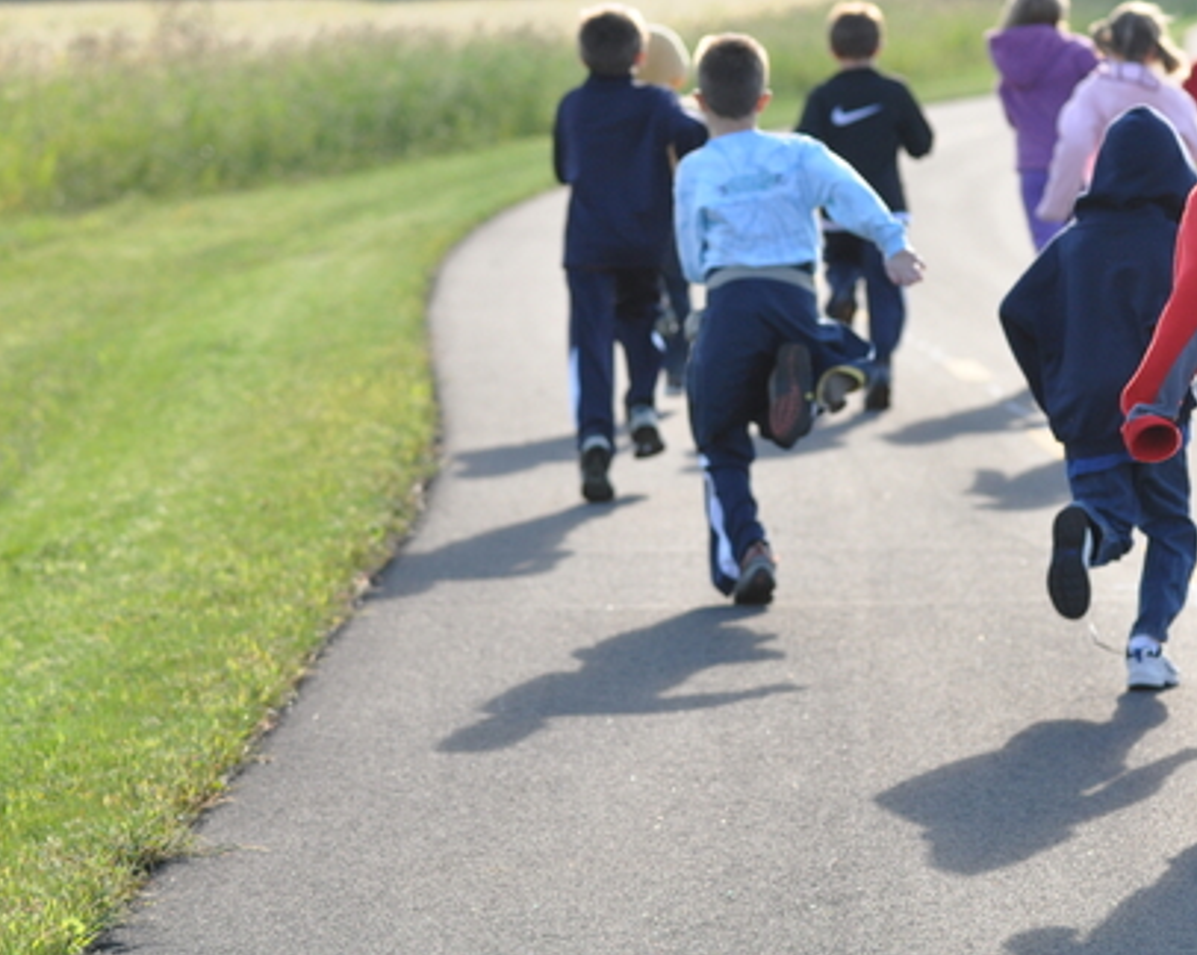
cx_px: 767
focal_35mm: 234
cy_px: 253
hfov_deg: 8.3
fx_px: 8282
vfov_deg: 6.6
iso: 500
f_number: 3.5
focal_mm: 90
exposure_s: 1/2000
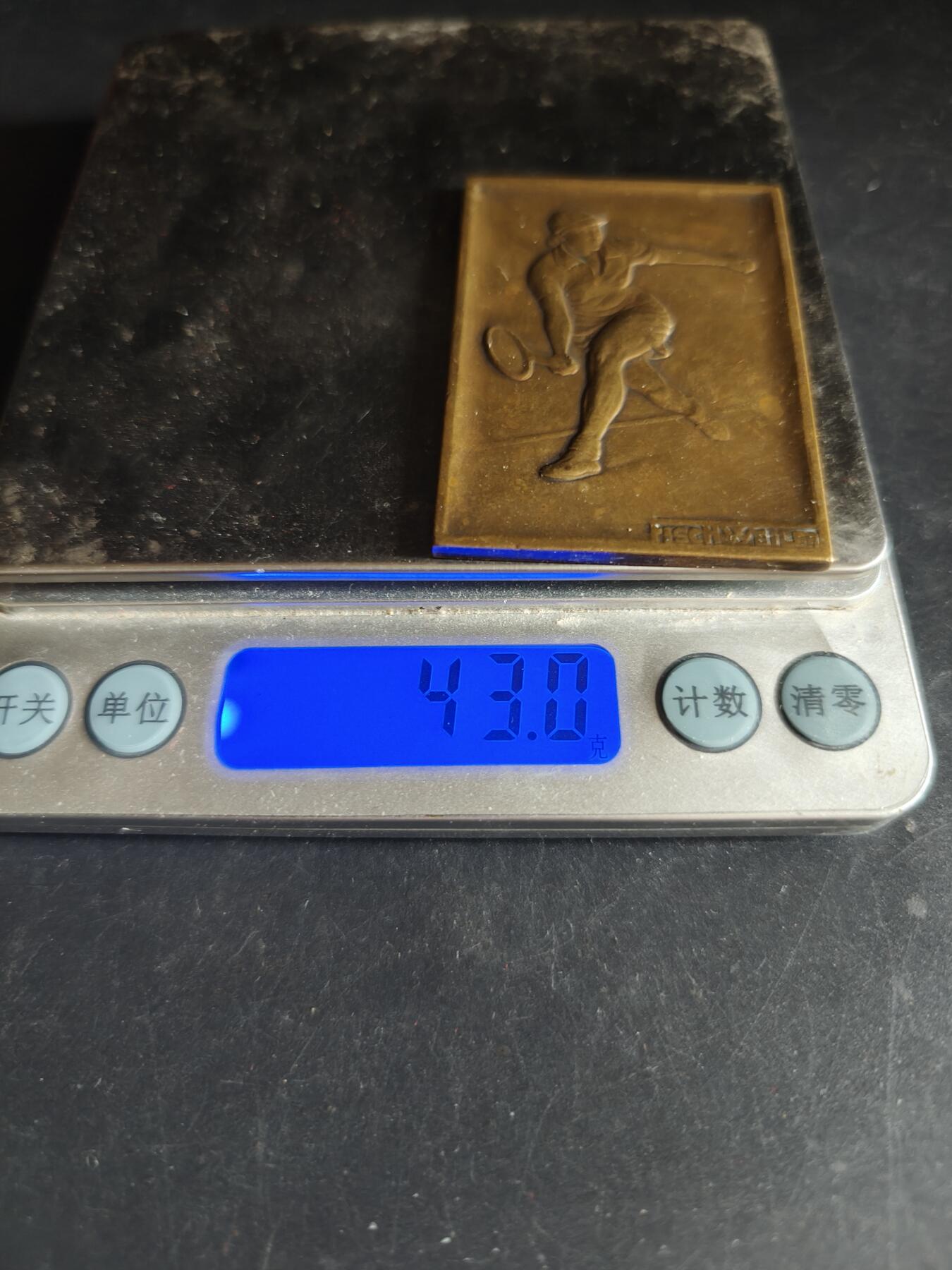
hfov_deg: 58.9
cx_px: 476
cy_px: 635
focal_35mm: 23
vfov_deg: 73.9
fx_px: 843
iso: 800
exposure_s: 1/59
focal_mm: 6.06
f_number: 1.6
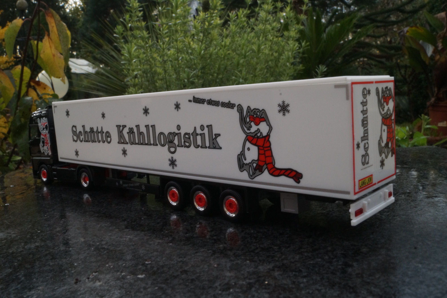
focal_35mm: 33
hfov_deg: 57.3
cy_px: 149
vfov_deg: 39.9
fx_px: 409
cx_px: 224
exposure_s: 1/60
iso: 1250
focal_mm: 22
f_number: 25
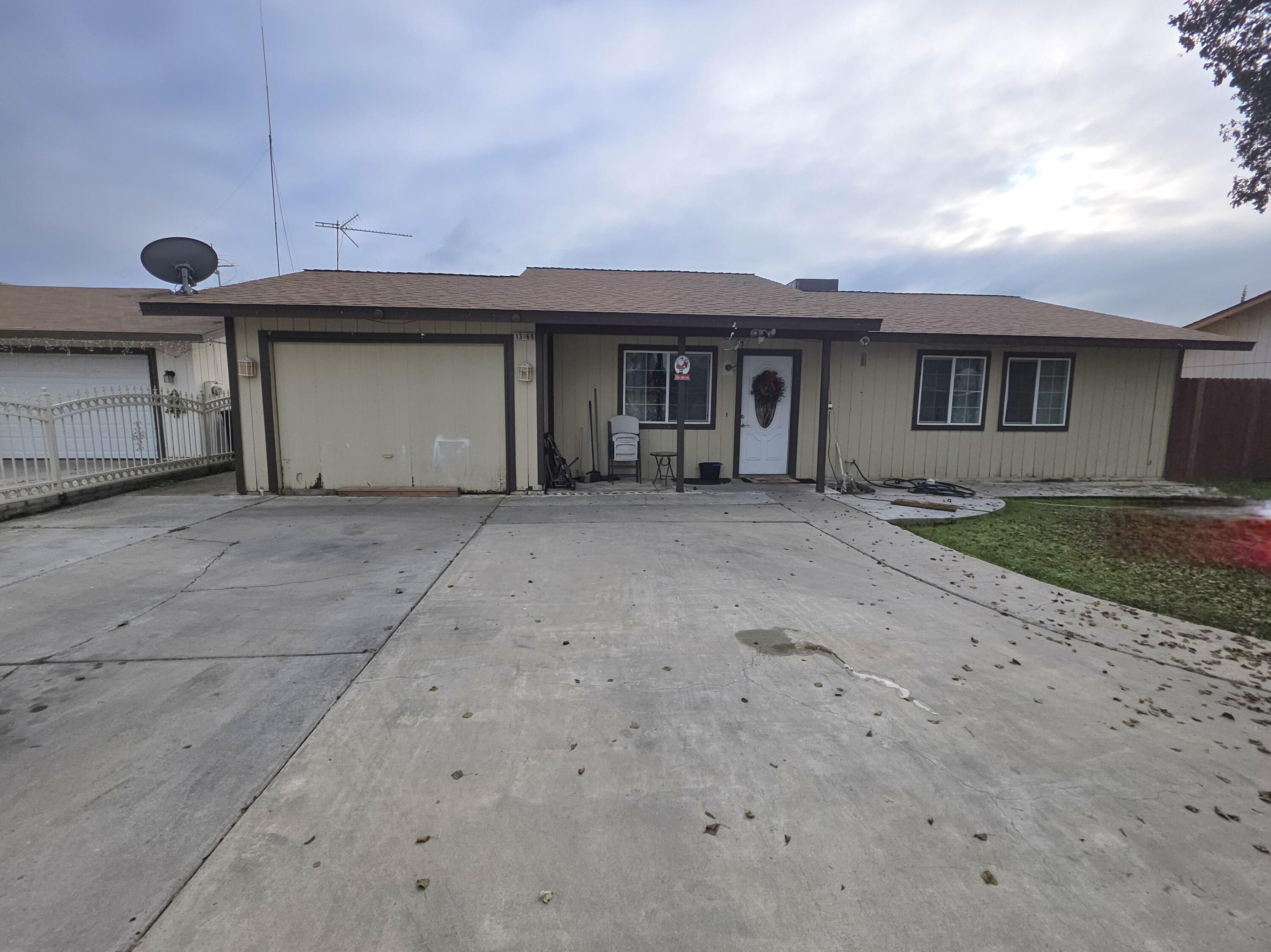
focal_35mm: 13
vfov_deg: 89.9
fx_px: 477
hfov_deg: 106.2
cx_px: 636
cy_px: 476
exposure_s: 1/909
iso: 20
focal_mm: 2.2
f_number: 1.9
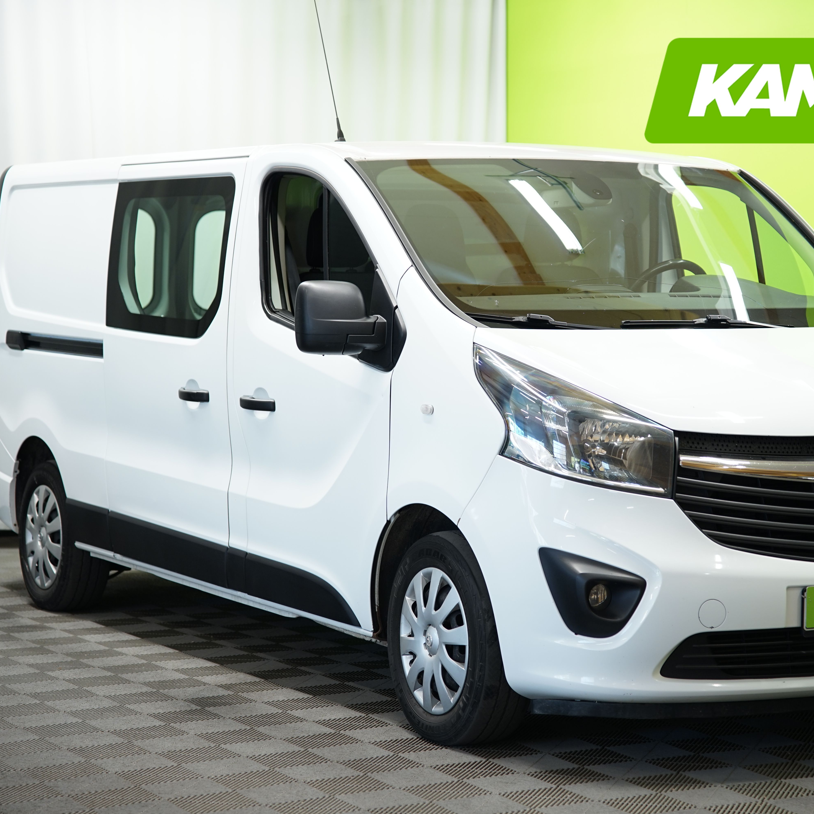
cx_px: 490
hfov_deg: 19.1
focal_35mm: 91
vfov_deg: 19.1
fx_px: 2421
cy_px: 408
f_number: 2.8
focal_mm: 71
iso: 250
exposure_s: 1/25
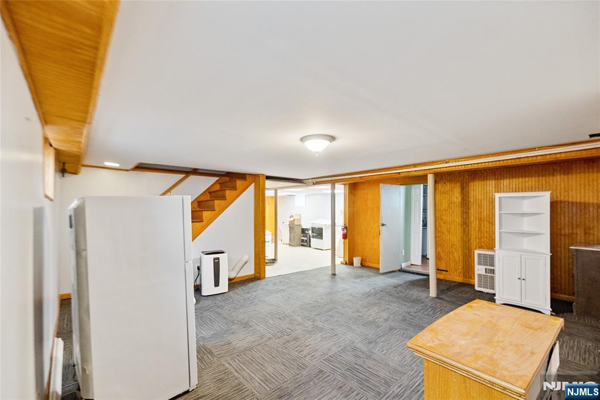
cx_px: 300
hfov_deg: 100.4
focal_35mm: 15
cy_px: 200
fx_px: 250
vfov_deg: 77.3
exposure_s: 1/15
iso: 800
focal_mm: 10
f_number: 4
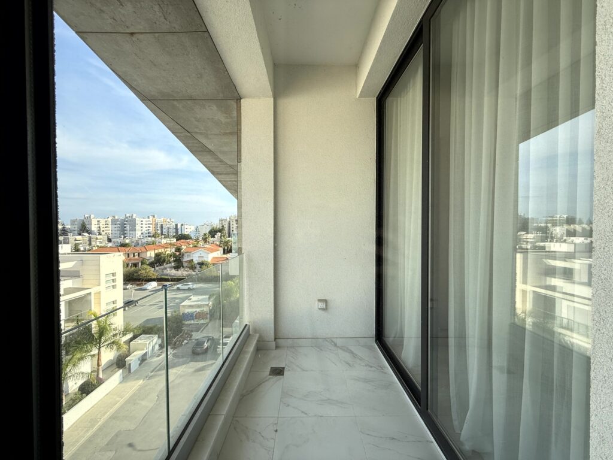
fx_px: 248
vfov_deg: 85.7
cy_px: 230
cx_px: 306
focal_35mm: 14
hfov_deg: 102.1
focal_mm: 2.22
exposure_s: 1/770
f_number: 2.2
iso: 50
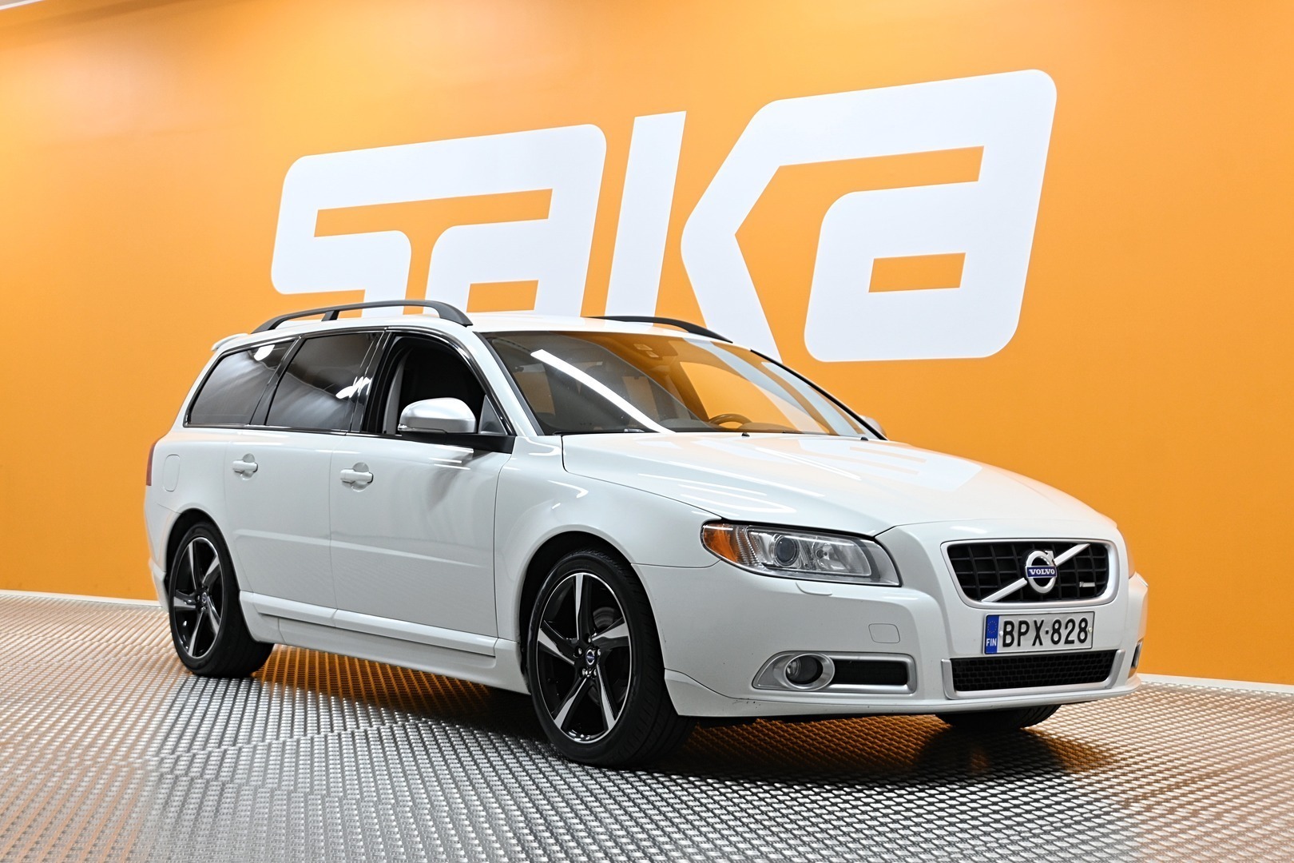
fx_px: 1644
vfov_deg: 29.4
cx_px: 647
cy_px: 432
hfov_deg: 43.0
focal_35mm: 46
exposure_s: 1/30
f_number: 4.8
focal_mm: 30.5
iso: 400
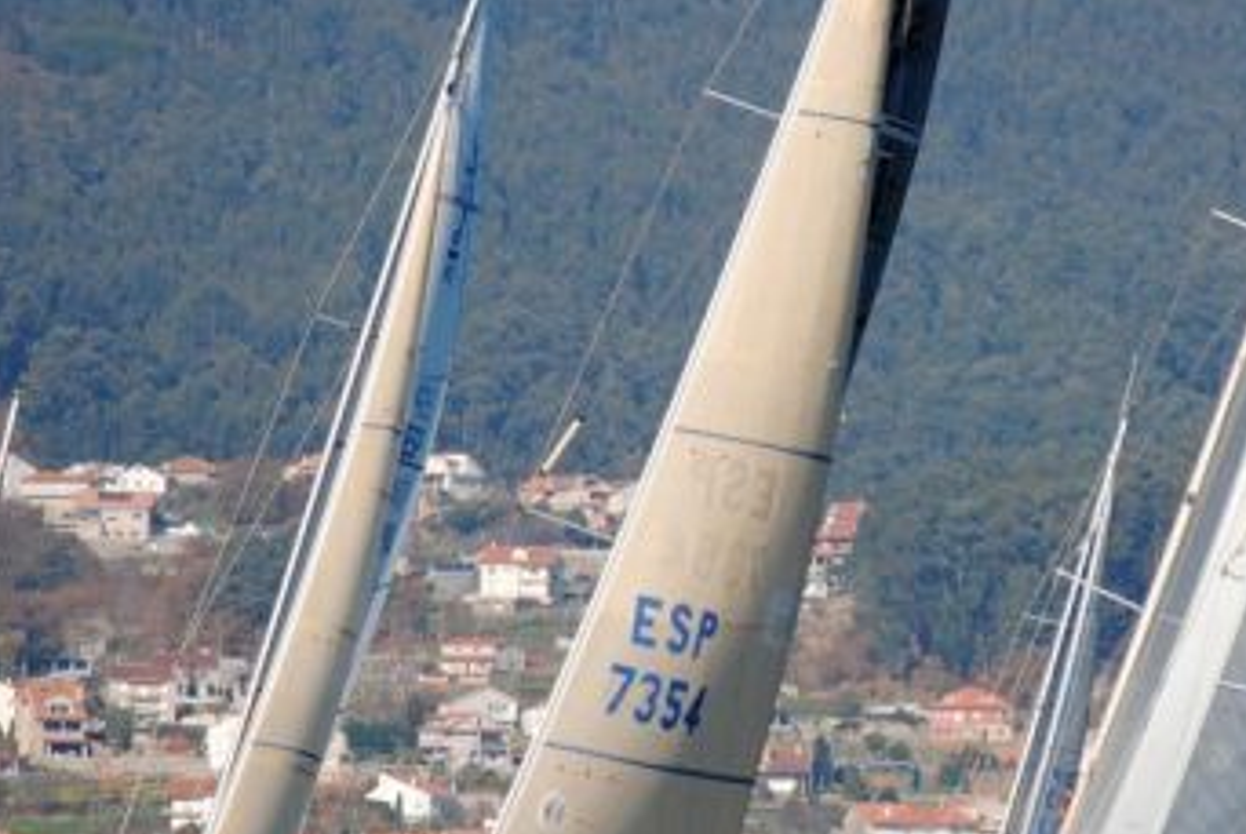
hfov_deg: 3.7
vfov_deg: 2.5
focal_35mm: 562
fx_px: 19476
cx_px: 798
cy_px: 388
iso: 200
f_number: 5.3
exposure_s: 1/1250
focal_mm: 160
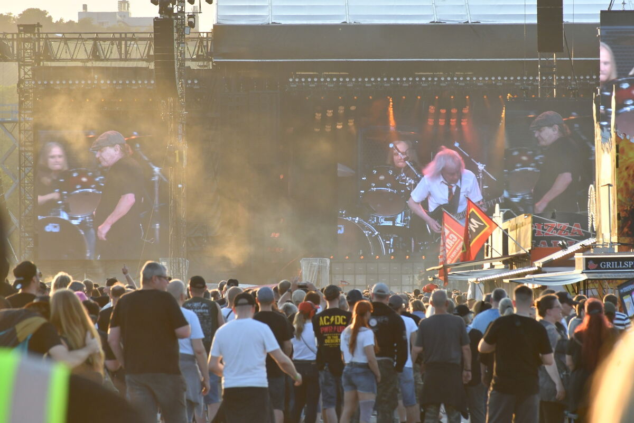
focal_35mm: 330
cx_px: 317
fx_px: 5811
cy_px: 212
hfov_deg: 6.2
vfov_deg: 4.2
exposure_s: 1/160
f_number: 13
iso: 800
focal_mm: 220
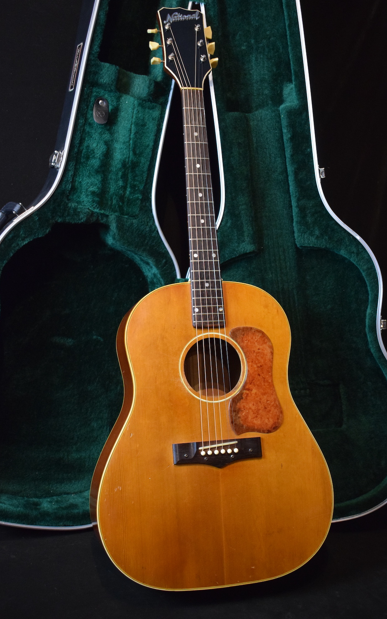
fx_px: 700
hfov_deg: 30.9
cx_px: 190
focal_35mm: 42
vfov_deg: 47.7
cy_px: 308
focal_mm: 27
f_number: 4
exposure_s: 1/60
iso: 2800
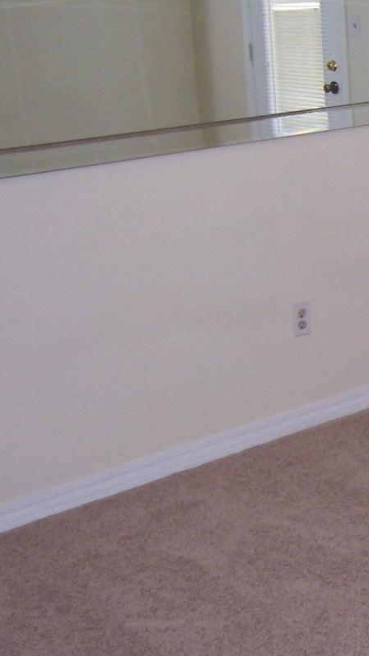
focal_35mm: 70
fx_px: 1218
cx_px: 599
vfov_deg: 30.1
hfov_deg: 15.5
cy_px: 283
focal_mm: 5.5
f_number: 2.8
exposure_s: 1/60
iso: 140
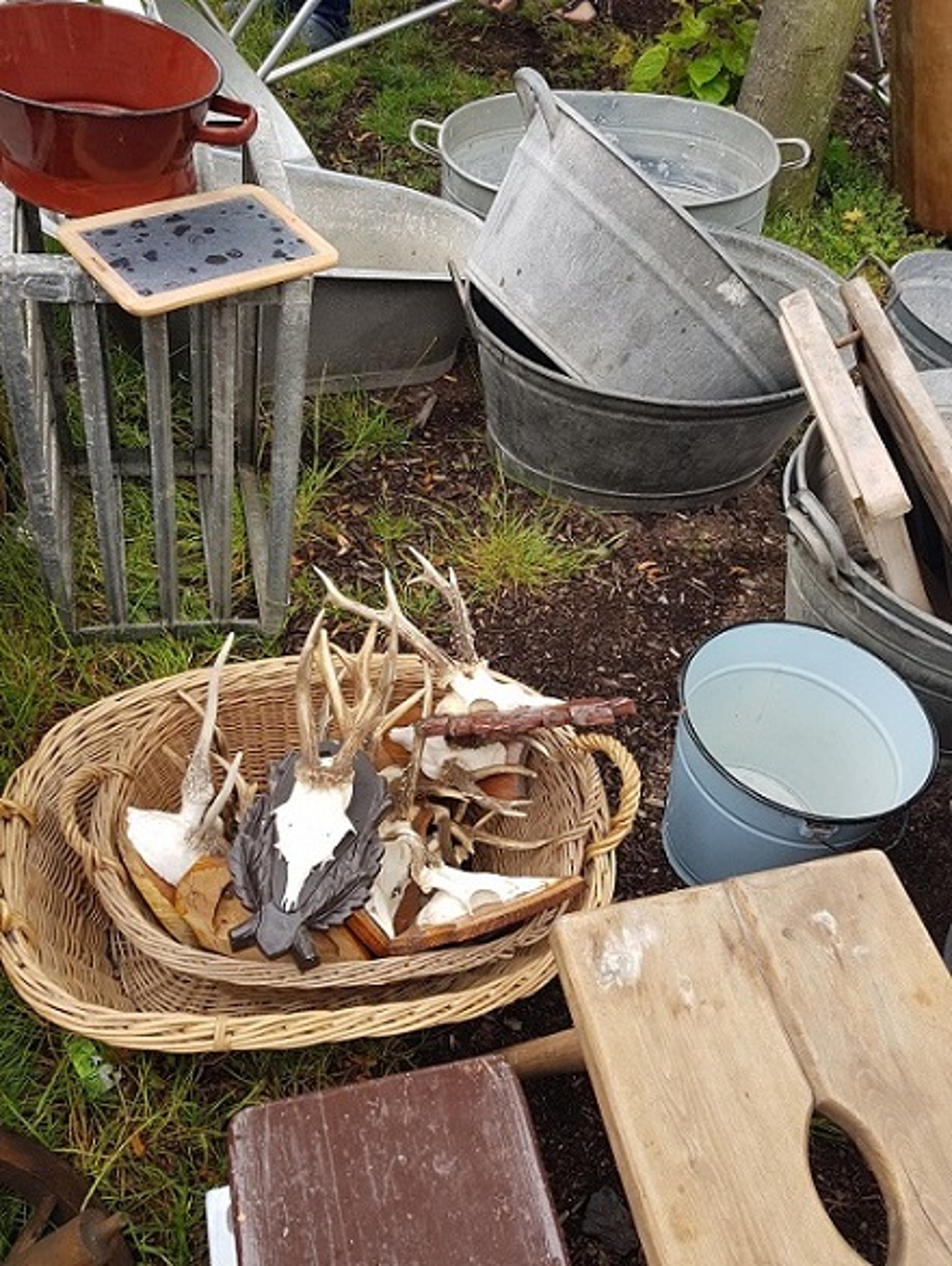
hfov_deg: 53.1
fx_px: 952
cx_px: 476
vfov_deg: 67.2
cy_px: 633
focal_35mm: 26
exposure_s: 1/196
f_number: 1.7
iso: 40
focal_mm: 4.2
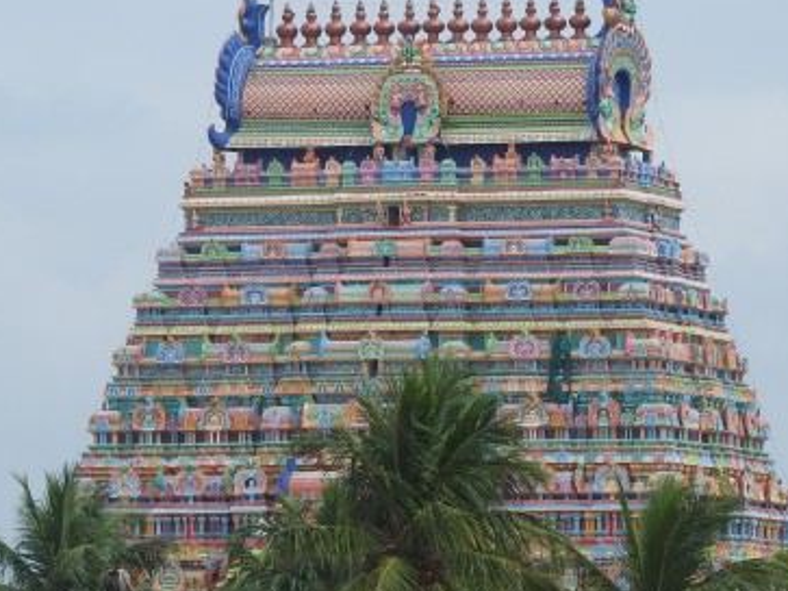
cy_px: 248
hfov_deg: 5.3
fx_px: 8534
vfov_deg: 4.0
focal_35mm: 375
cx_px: 473
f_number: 5.2
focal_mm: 30.5
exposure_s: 1/500
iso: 100
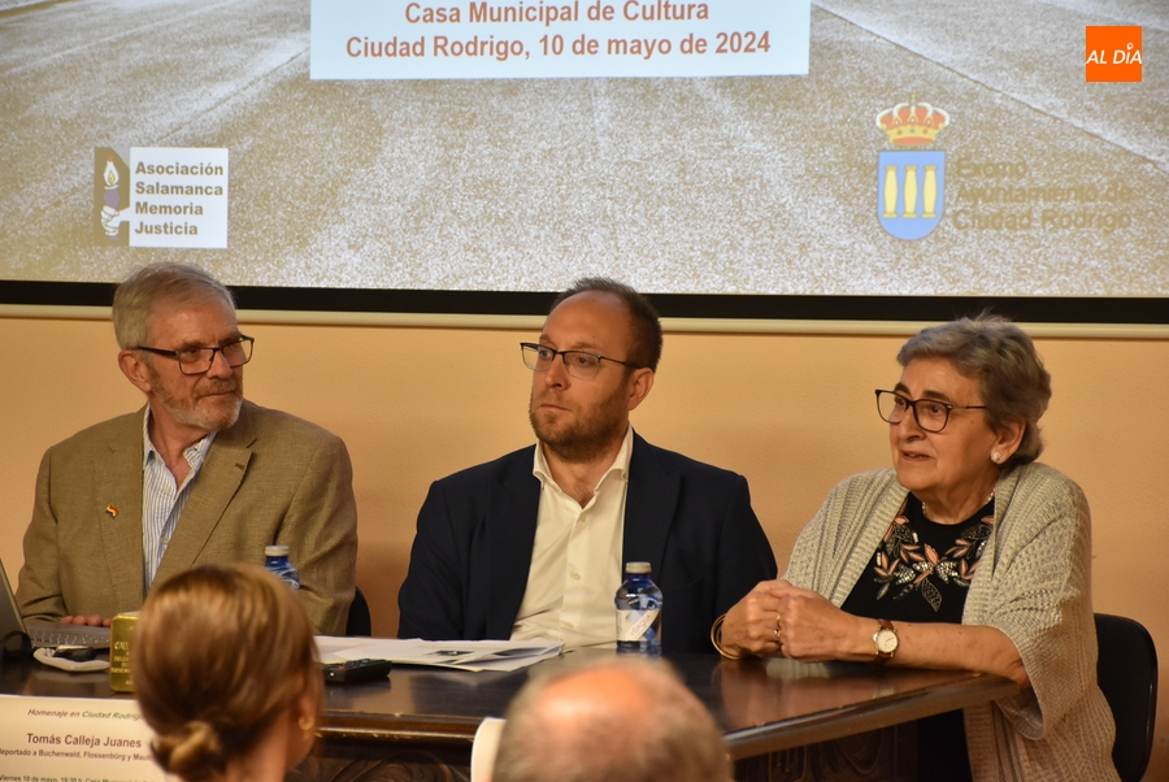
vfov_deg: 10.2
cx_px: 584
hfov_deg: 15.2
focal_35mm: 135
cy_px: 391
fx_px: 4388
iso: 1100
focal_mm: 90
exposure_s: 1/60
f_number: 5.3
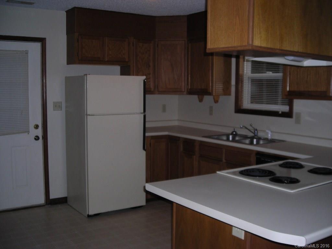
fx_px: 364
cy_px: 124
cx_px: 166
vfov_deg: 37.7
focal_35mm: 38
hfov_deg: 49.0
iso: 207
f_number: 3.2
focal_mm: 6.3
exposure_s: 1/60
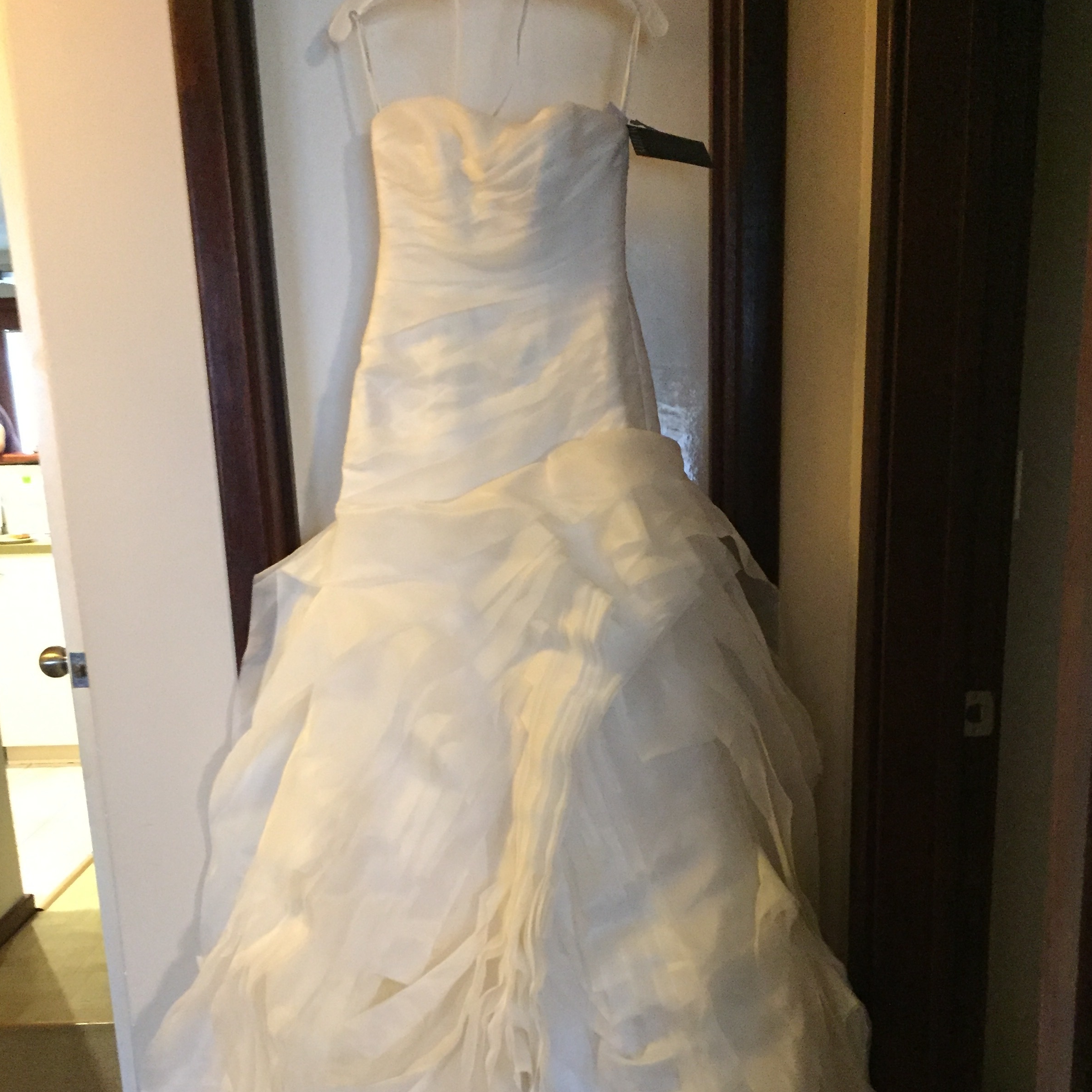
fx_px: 1249
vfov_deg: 46.9
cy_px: 673
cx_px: 542
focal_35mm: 35
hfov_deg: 47.2
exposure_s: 1/17
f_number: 2.2
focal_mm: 4.15
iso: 400
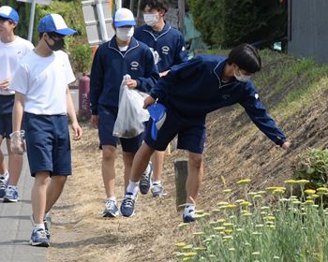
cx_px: 167
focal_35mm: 352
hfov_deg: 5.5
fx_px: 3414
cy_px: 107
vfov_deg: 4.4
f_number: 18
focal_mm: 175
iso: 3200
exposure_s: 1/1250
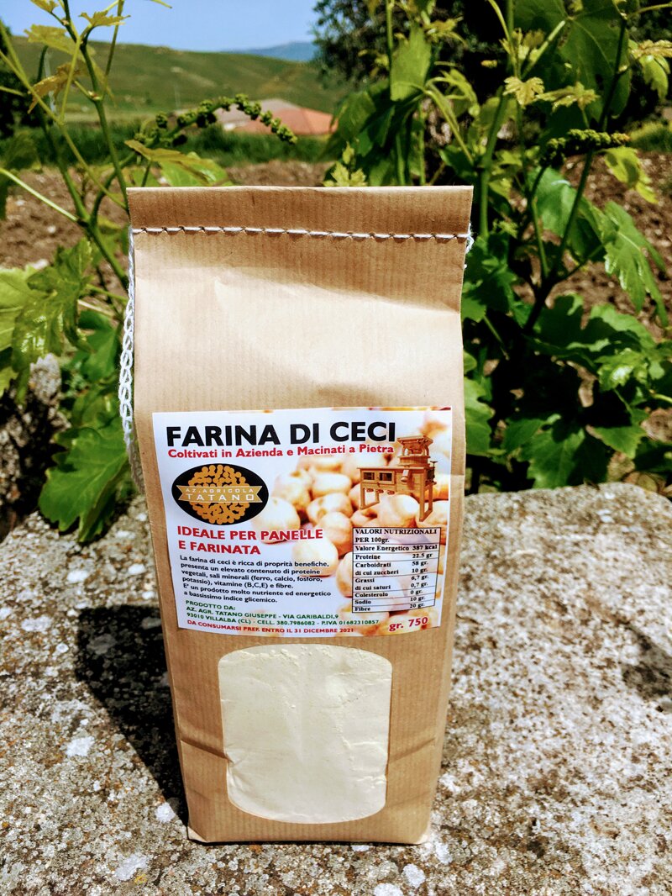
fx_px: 750
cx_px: 336
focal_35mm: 29
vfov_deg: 61.6
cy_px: 448
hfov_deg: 48.2
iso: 25
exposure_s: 1/3077
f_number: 2.2
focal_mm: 4.15
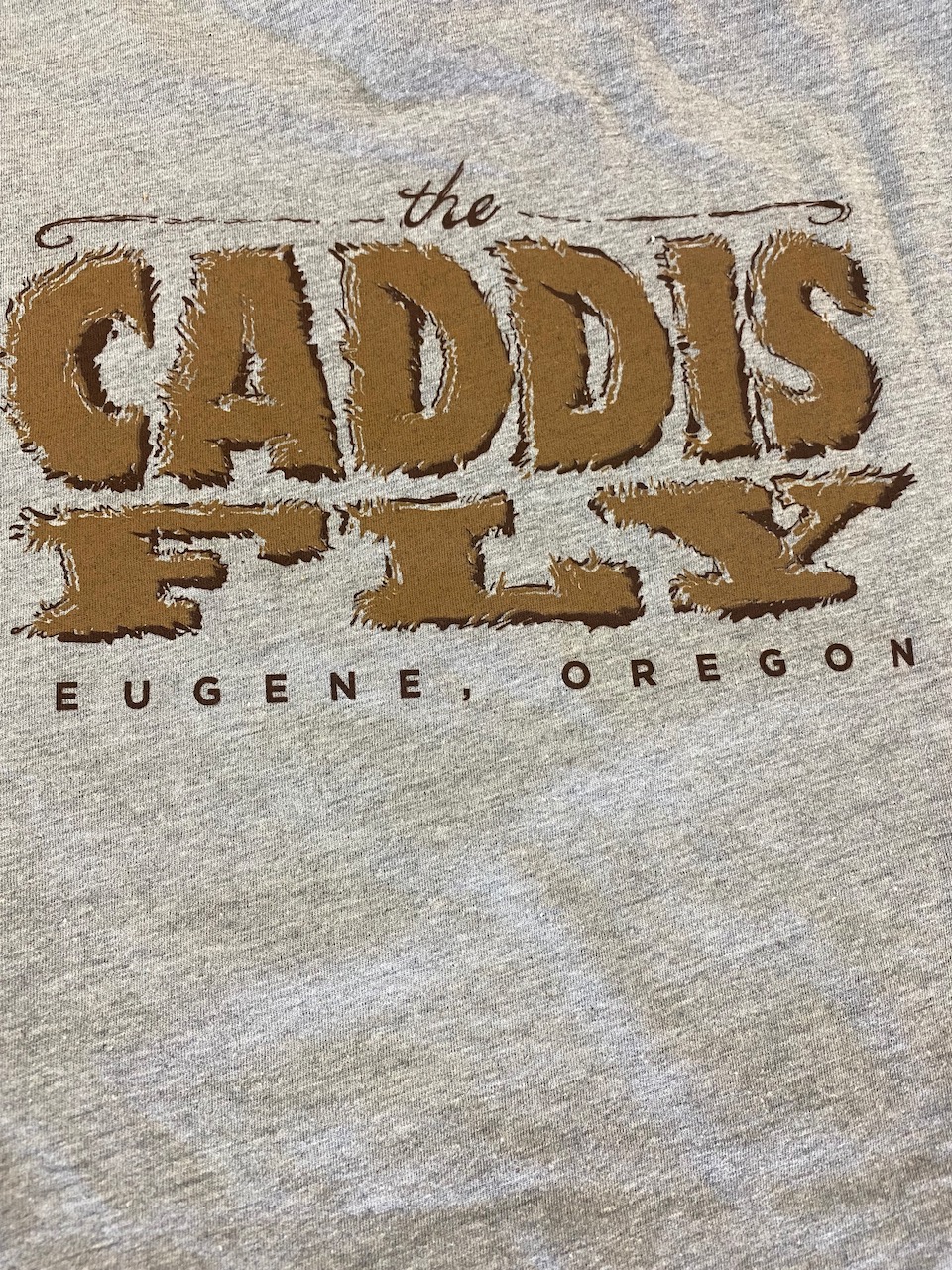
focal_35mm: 26
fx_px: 953
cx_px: 476
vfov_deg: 67.3
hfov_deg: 53.1
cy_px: 635
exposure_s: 1/60
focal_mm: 4.25
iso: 100
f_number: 1.8
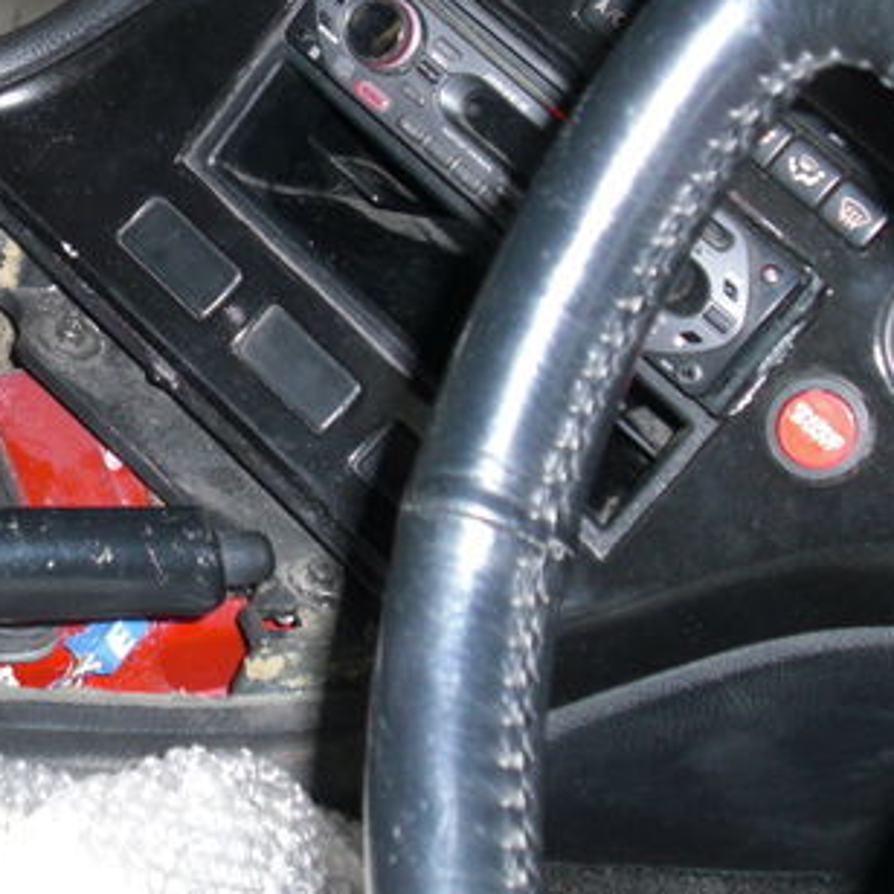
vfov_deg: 21.8
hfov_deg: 21.3
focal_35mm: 79
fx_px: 2308
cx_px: 29
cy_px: 287
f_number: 3.1
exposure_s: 1/60
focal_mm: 7.6
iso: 200
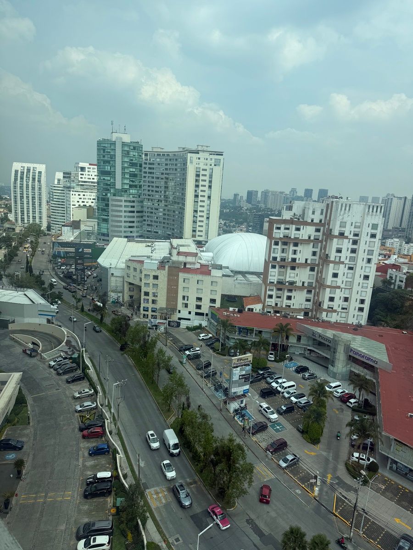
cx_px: 206
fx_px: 382
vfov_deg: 71.6
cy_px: 275
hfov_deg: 56.8
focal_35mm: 24
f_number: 1.78
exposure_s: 1/4167
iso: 80
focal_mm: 6.76
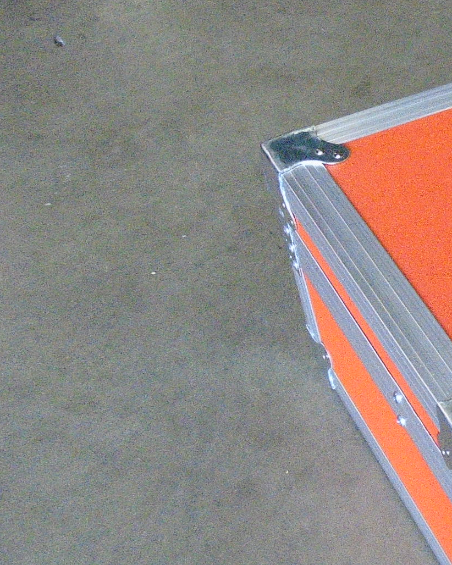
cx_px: 666
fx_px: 1071
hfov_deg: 20.6
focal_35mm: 64
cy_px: 293
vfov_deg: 29.6
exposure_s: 1/200
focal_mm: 4.6
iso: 800
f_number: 3.2
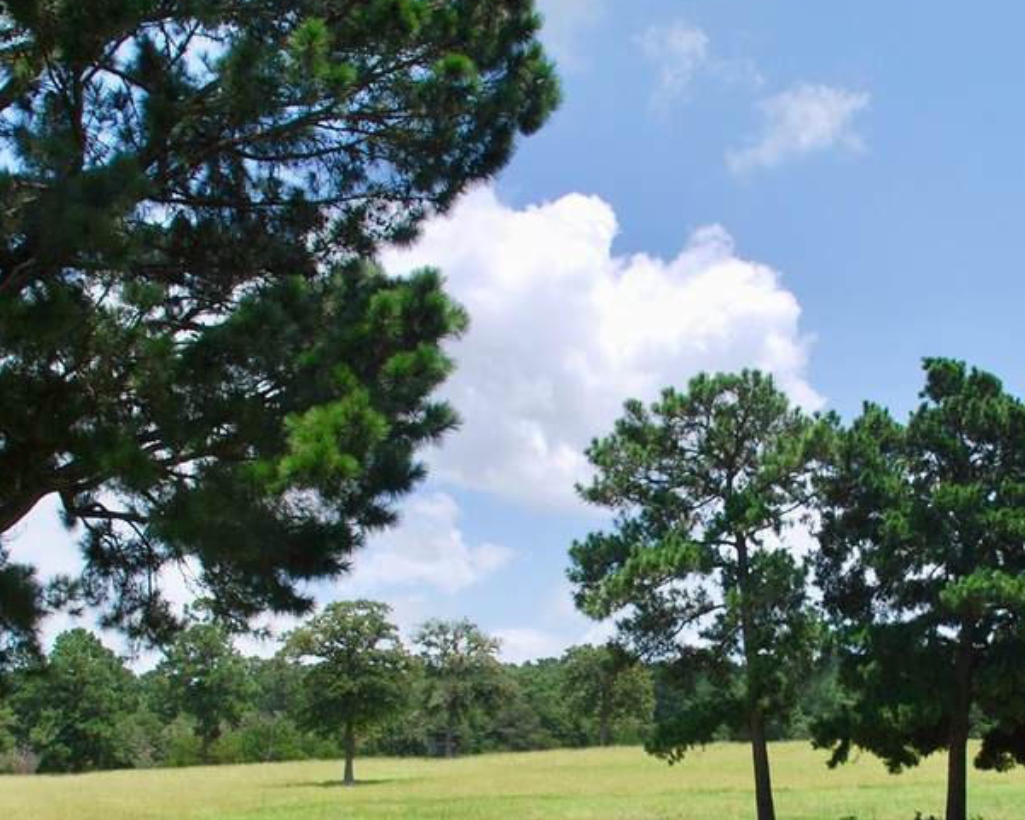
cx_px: 723
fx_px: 1638
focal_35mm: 54
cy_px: 540
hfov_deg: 34.3
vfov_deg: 27.9
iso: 100
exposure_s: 1/250
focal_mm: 18
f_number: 8
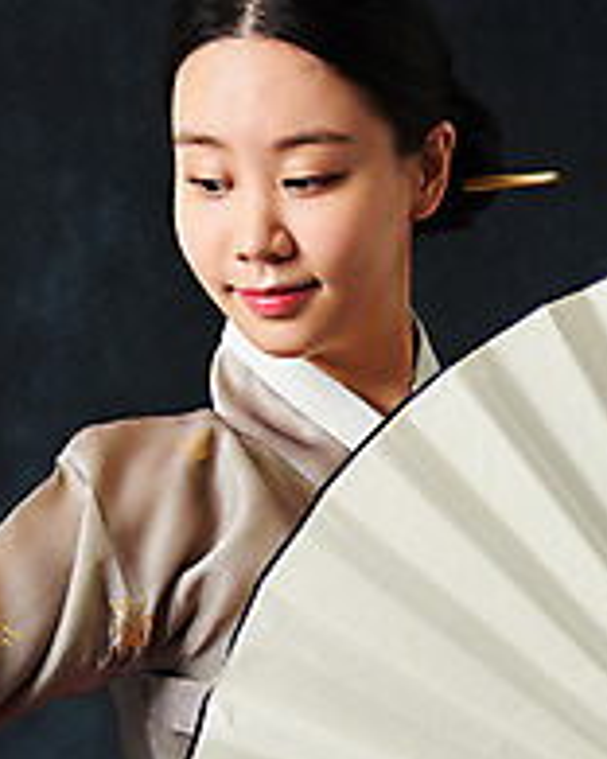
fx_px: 8219
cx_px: 255
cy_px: 553
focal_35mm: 366
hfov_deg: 4.2
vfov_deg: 5.3
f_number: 10
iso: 100
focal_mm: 190
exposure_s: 1/125
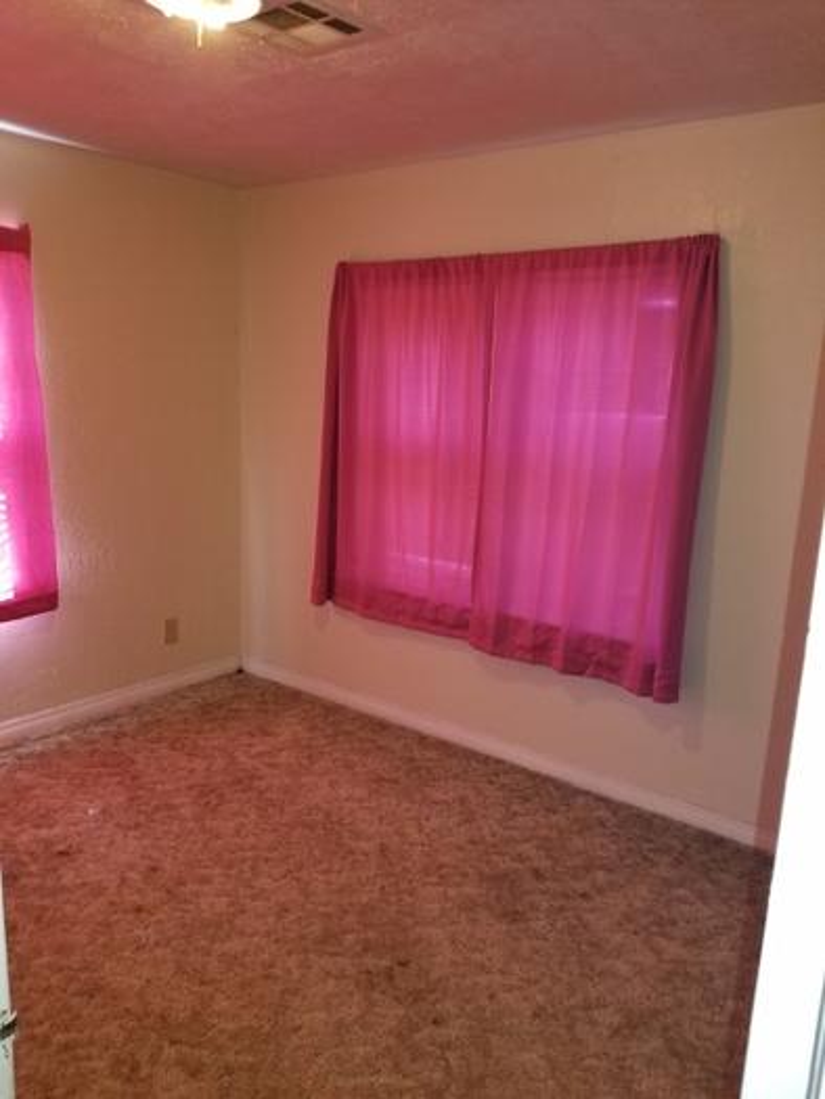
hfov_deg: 53.1
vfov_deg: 67.3
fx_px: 826
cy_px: 550
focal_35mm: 26
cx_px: 412
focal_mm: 4.25
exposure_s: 1/24
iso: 125
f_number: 1.7
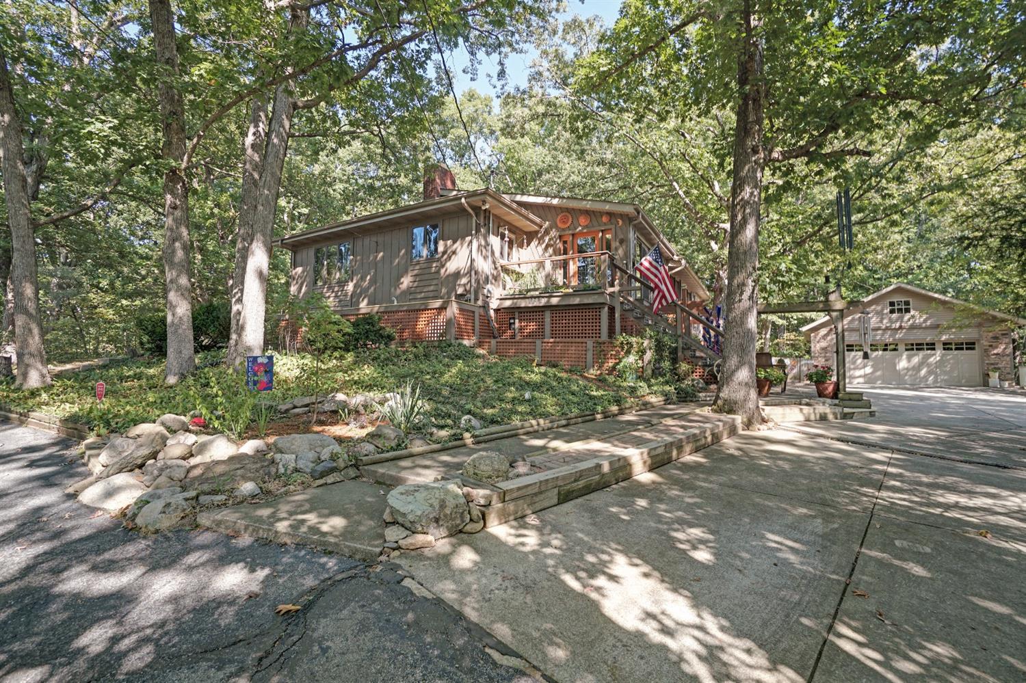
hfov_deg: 100.4
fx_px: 427
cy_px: 342
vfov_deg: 77.3
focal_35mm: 15
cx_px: 513
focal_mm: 10
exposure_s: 1/60
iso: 100
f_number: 6.3
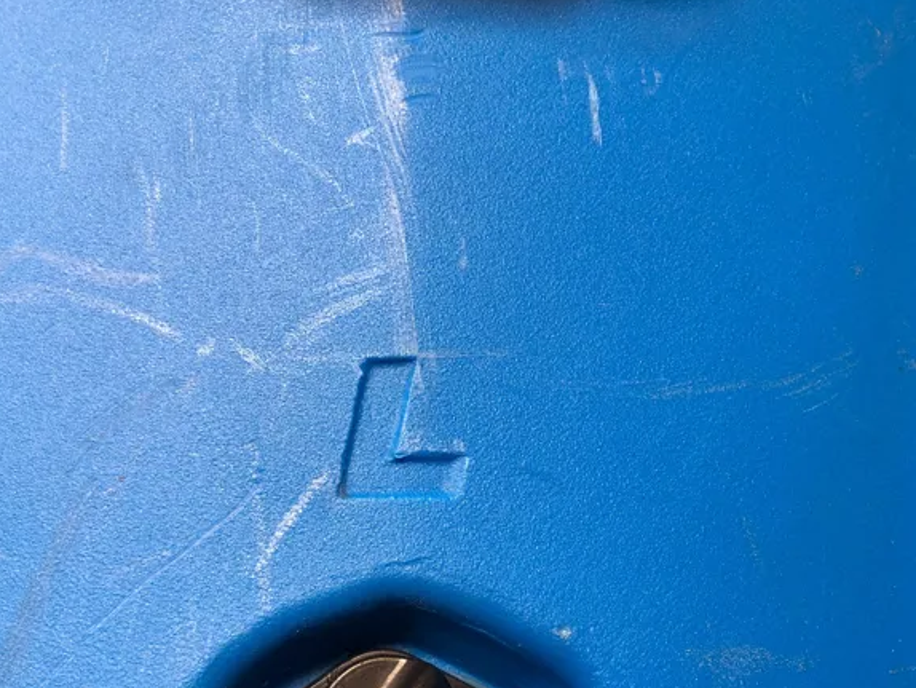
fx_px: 1032
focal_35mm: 39
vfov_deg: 36.5
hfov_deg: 47.6
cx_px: 367
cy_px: 450
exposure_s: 1/33
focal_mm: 4
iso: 25
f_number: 1.8
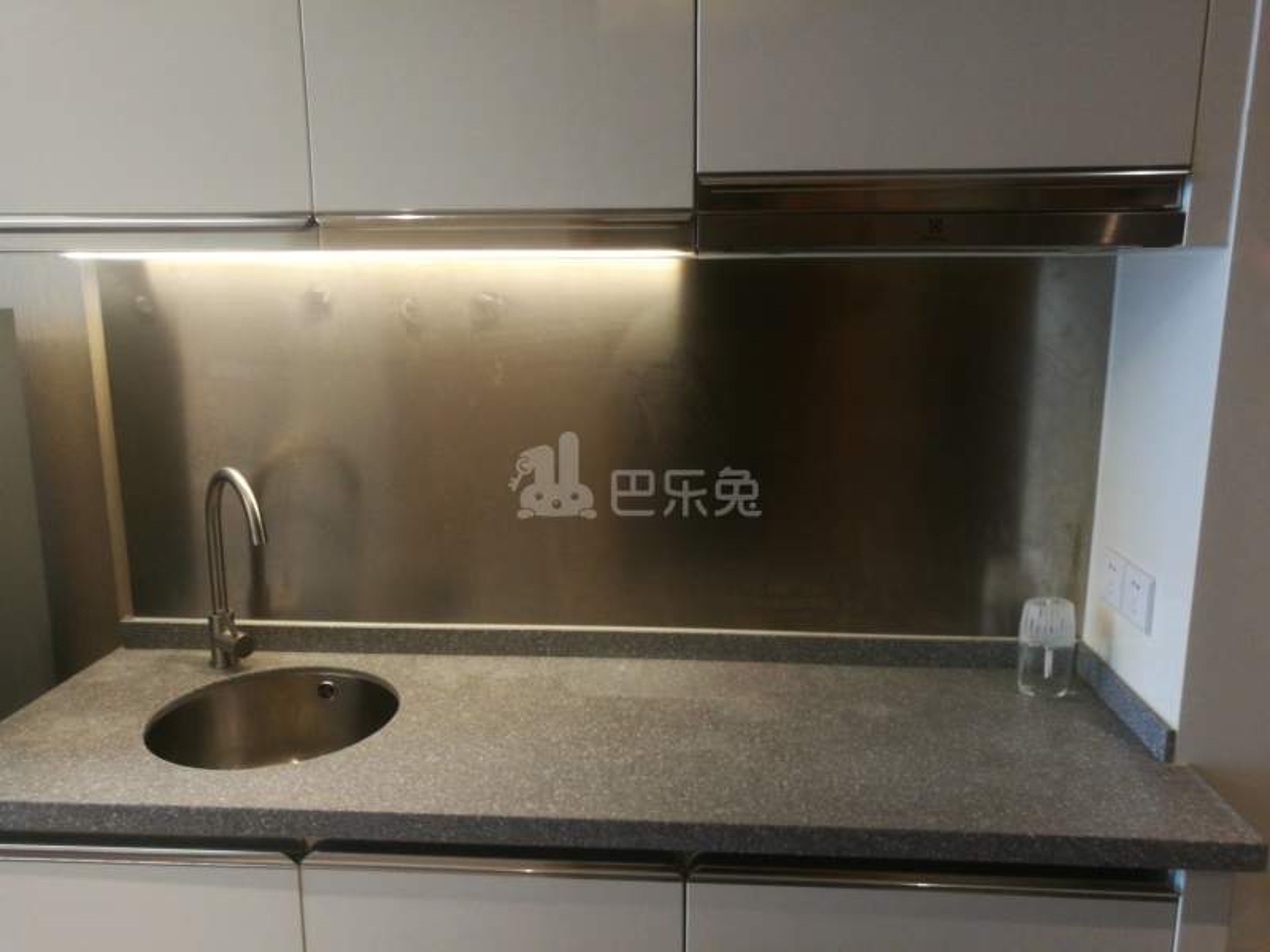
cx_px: 635
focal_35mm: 27
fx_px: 991
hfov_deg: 65.3
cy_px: 476
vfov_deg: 51.4
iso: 250
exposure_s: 1/33.3
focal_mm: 4.5
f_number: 2.2
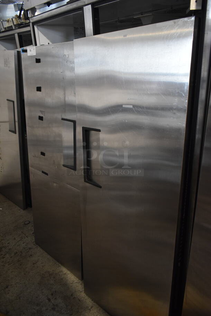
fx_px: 237
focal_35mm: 27
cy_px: 158
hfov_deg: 48.0
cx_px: 106
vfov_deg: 67.3
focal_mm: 18
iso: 1100
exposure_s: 1/30
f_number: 3.5
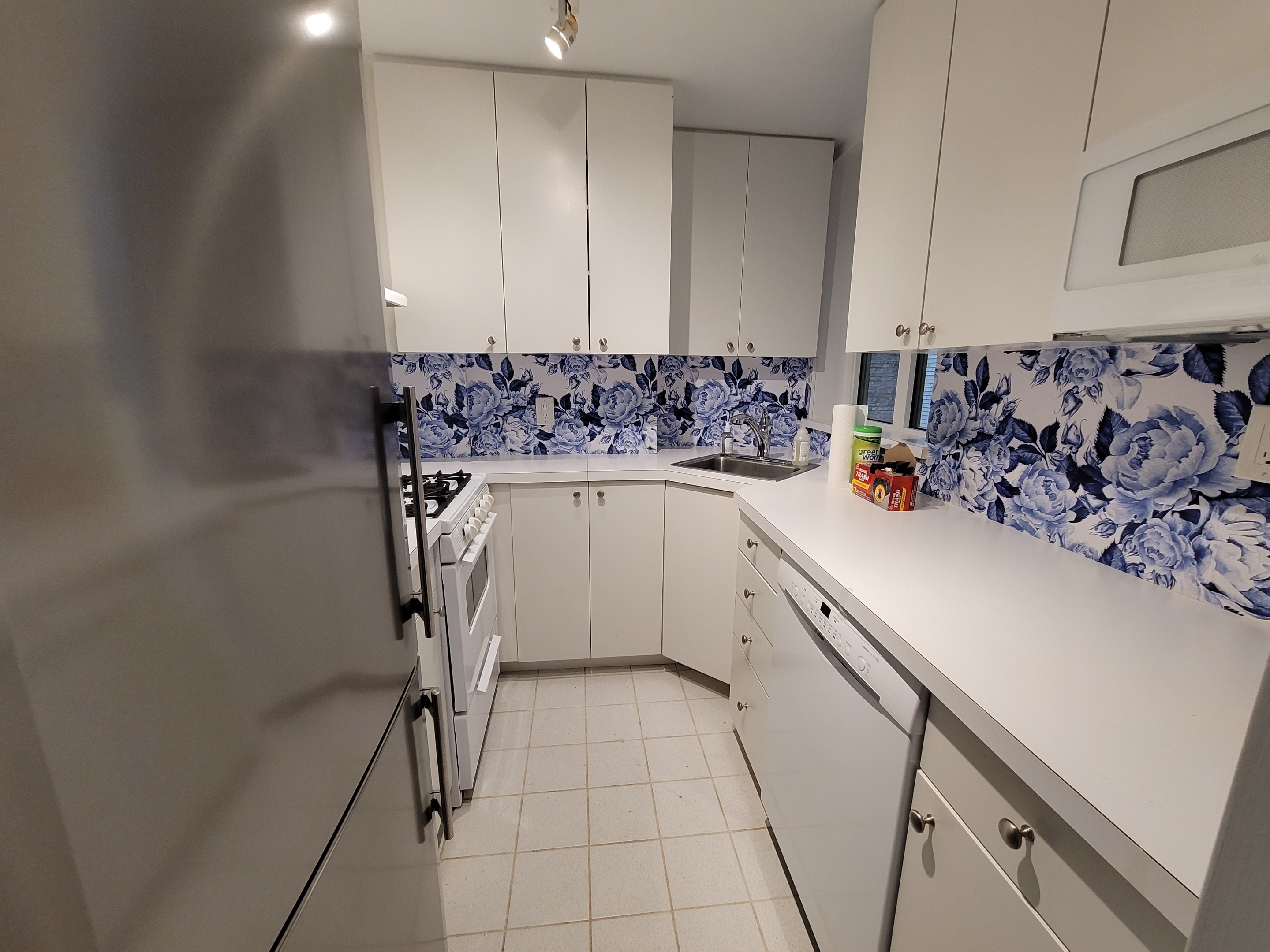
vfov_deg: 89.9
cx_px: 635
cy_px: 476
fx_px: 477
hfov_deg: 106.2
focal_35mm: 13
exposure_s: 1/59
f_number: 2.2
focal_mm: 2.2
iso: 200
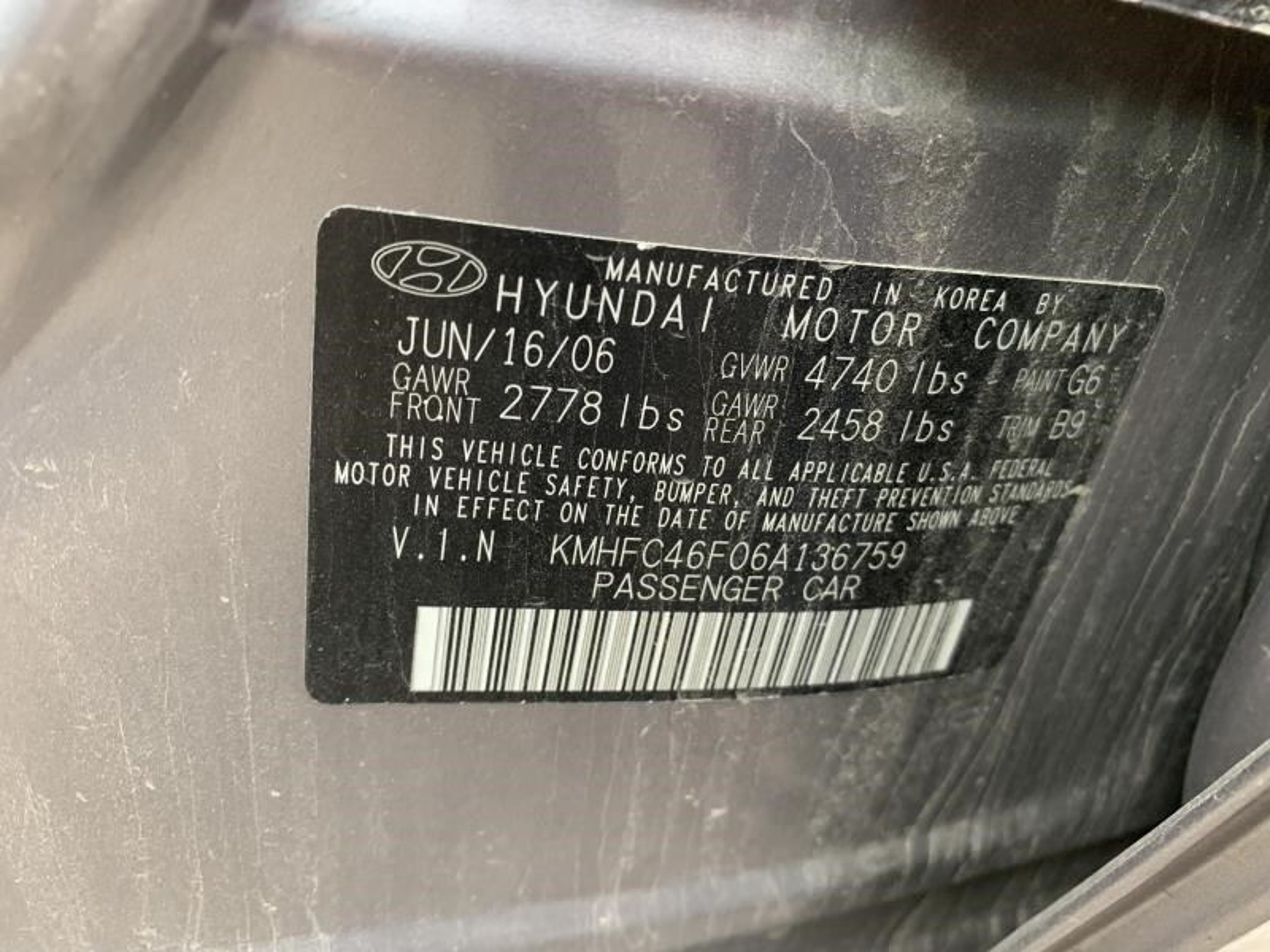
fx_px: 954
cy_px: 476
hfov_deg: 67.3
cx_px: 635
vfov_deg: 53.1
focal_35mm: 26
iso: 200
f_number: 1.8
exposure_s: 1/60
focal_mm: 4.25
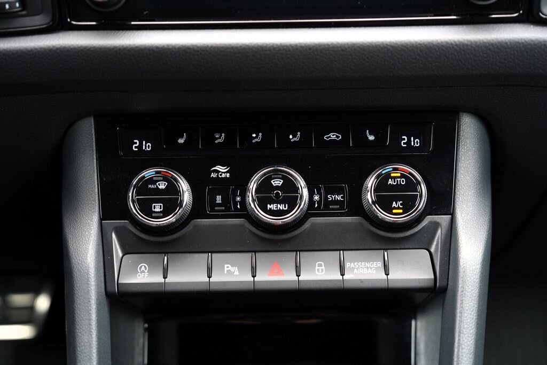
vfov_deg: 27.5
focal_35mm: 49
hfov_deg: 40.3
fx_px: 745
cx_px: 274
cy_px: 182
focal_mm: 49
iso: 500
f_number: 2.8
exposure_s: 1/50
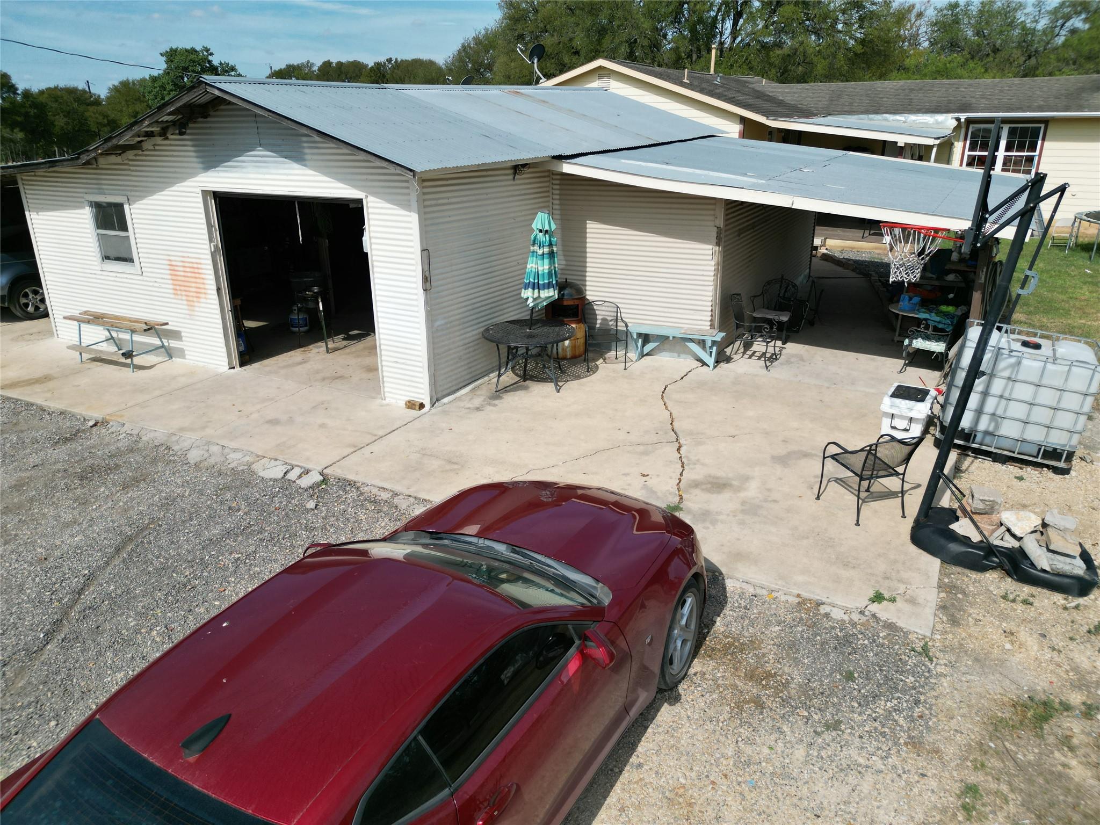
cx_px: 550
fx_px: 763
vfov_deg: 56.8
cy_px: 412
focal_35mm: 24
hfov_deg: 71.6
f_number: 1.7
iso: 150
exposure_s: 1/5000
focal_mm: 6.72
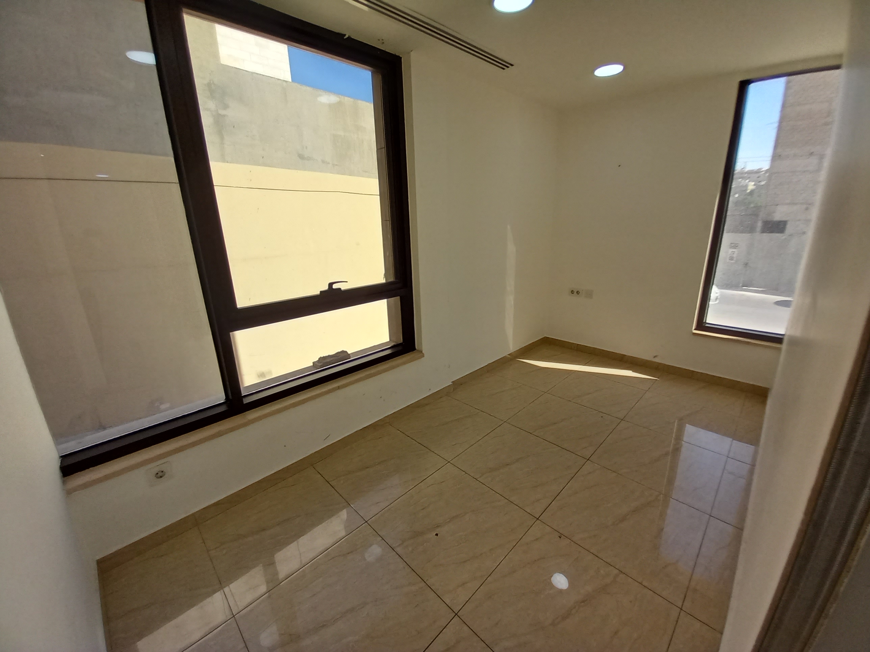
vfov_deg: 89.9
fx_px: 327
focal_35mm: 13
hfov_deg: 106.2
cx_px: 435
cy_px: 326
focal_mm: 1.13
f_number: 2.2
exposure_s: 1/233
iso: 40
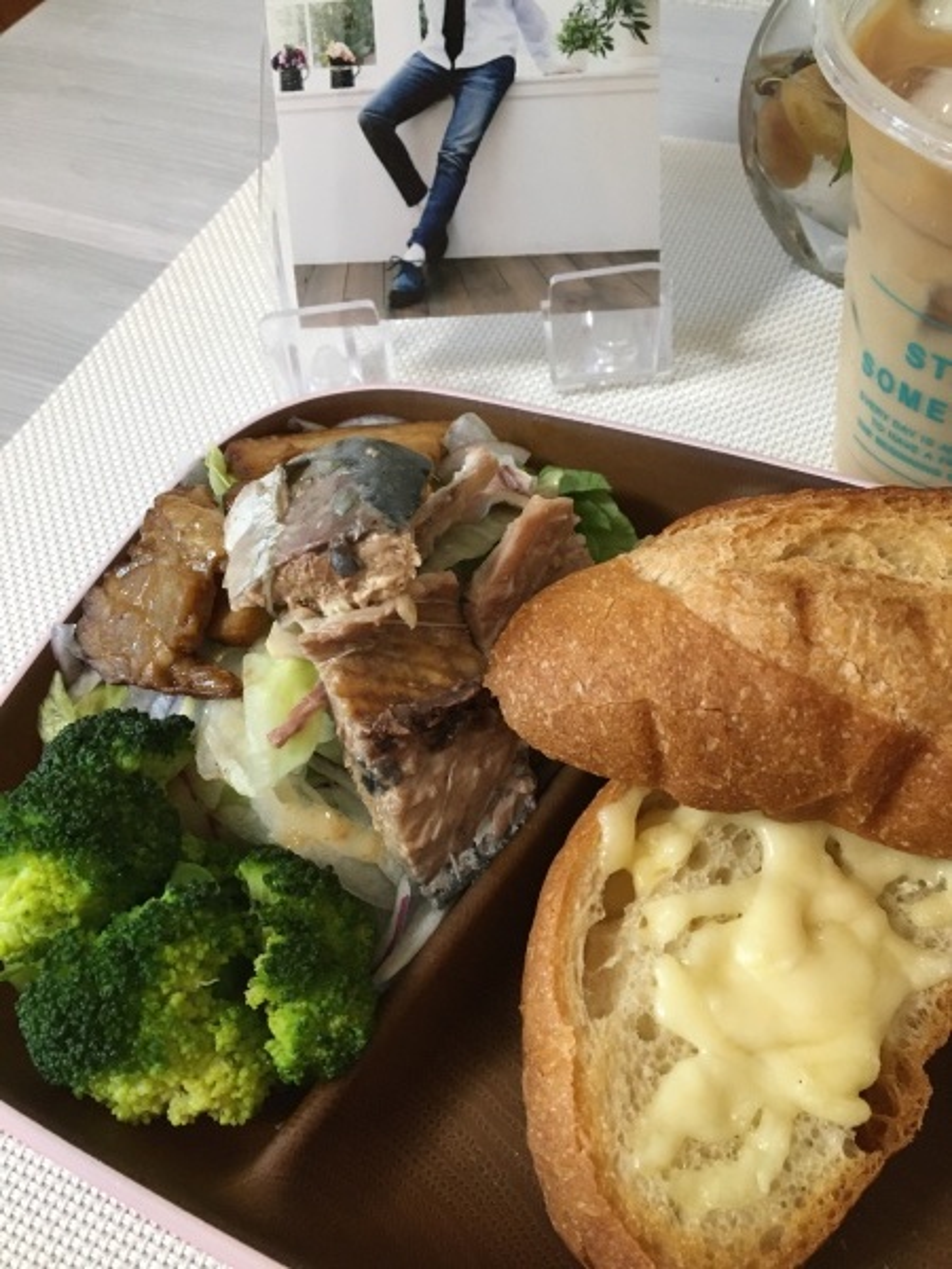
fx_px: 1063
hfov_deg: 48.2
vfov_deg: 61.7
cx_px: 476
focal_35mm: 29
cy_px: 634
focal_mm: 4.15
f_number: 2.2
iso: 200
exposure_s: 1/30
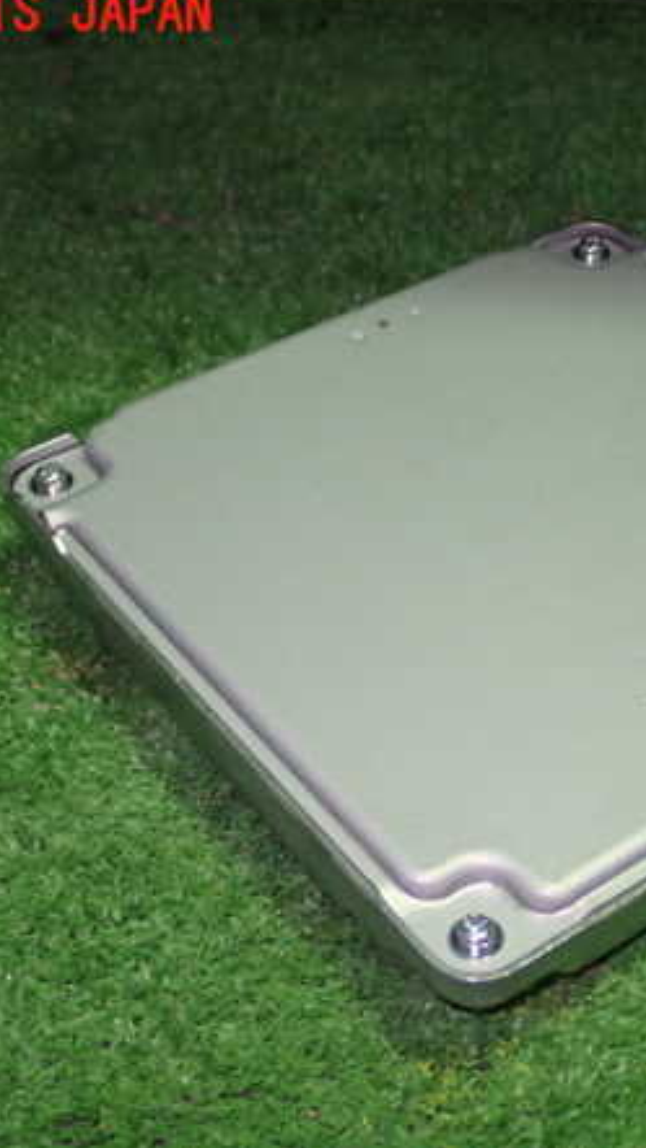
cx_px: 519
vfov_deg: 32.3
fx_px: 1977
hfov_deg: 18.4
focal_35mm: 65
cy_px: 566
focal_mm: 7.84
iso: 640
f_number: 2.9
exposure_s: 1/40
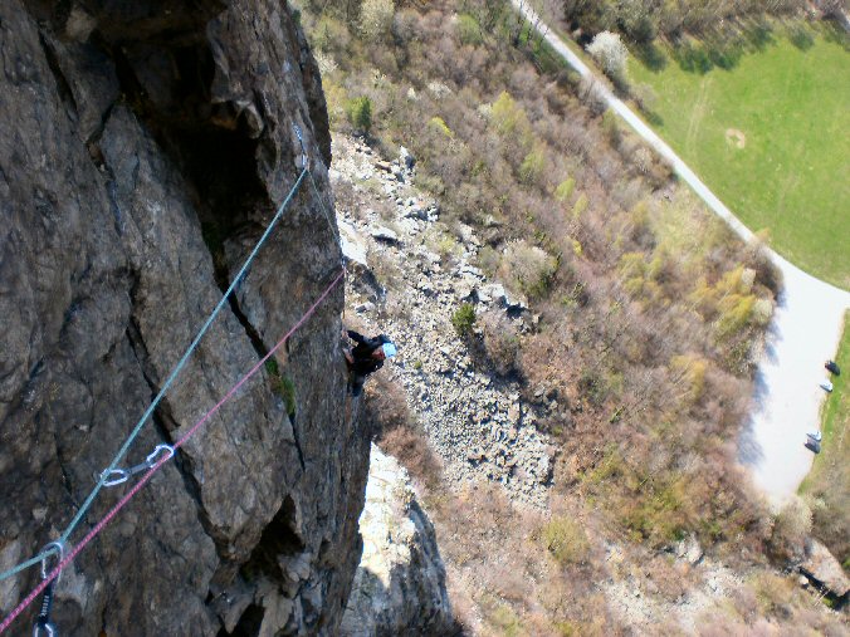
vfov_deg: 37.7
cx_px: 425
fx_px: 933
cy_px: 318
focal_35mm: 38
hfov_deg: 49.0
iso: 50
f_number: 3.1
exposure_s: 1/250
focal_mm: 6.3
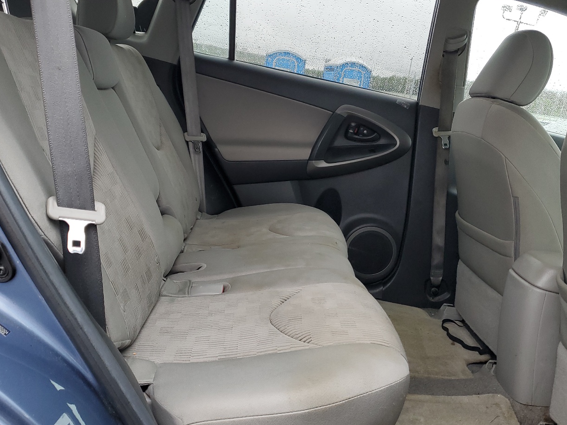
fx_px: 557
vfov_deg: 41.8
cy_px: 204
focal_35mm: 34
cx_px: 282
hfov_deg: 54.0
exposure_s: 1/120
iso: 58
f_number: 1.5
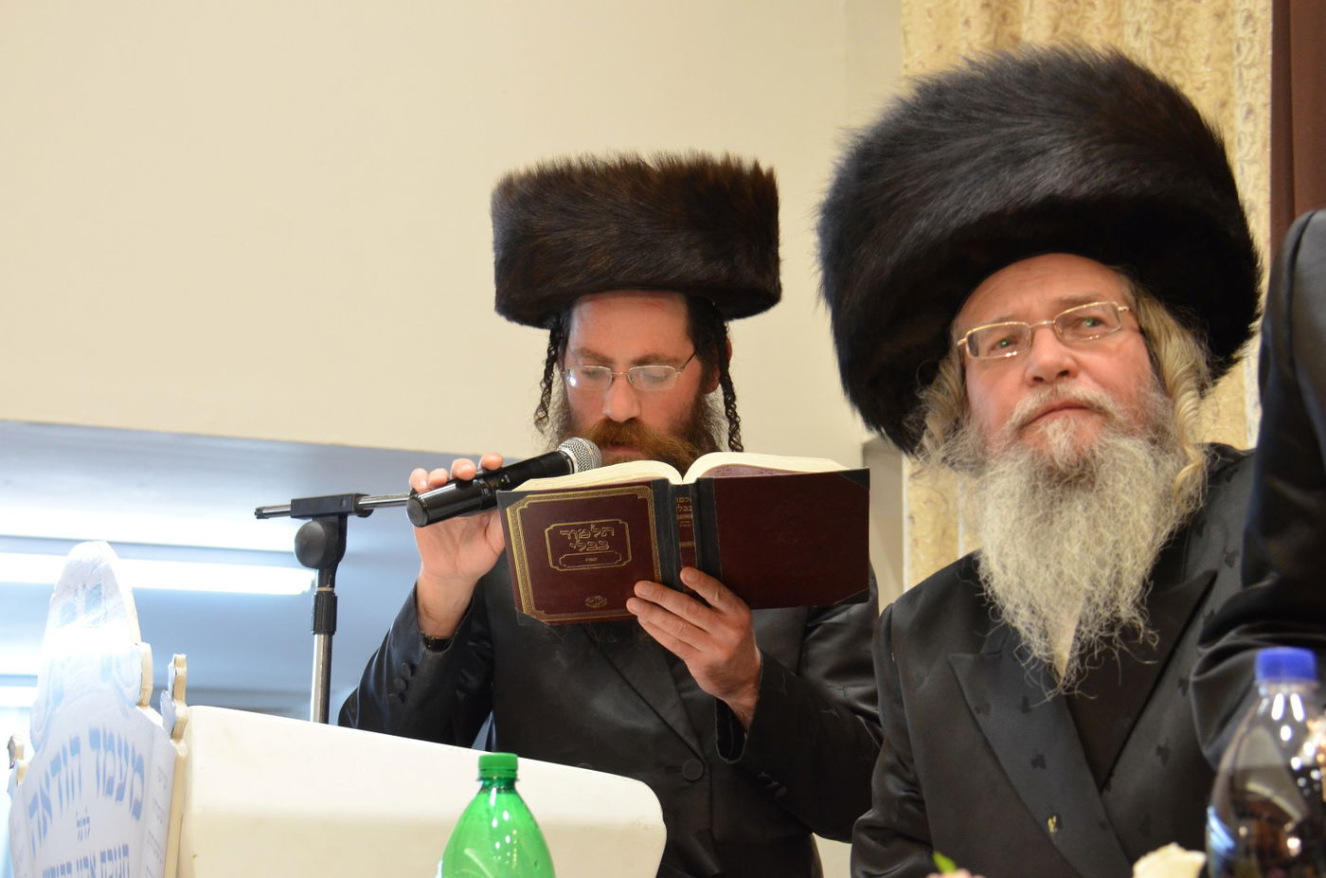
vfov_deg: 17.4
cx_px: 663
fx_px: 2867
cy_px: 439
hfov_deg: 26.0
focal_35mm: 78
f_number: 6.3
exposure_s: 1/80
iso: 1600
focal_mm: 52
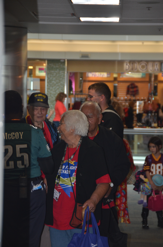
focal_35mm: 135
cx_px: 82
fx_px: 921
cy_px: 124
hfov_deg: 10.1
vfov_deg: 15.2
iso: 800
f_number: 5.3
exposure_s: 1/60
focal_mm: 90
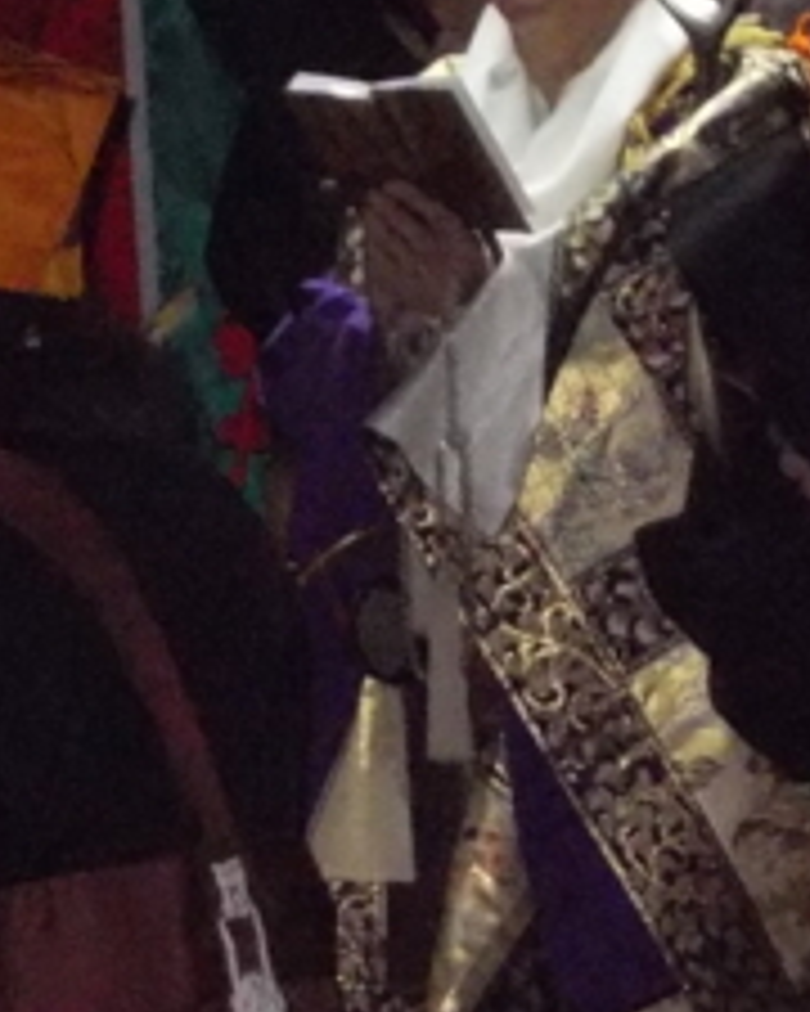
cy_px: 841
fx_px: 8510
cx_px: -158
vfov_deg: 6.8
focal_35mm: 284
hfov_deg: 5.4
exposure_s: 1/60
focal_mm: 11.6
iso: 800
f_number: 4.8
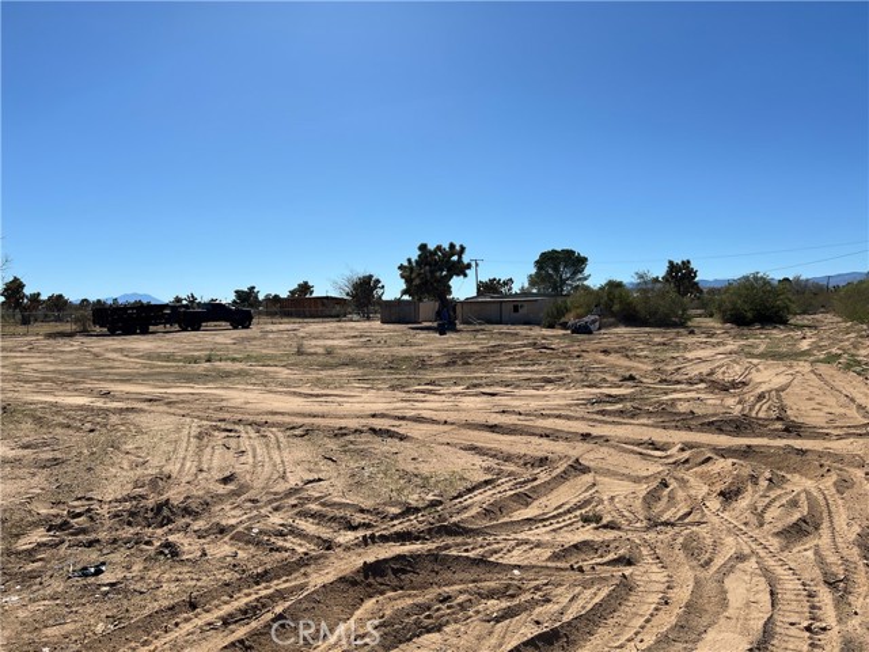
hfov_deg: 67.3
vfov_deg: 53.1
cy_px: 326
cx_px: 434
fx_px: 653
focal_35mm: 26
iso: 50
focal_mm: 5.7
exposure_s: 1/7463
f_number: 1.5
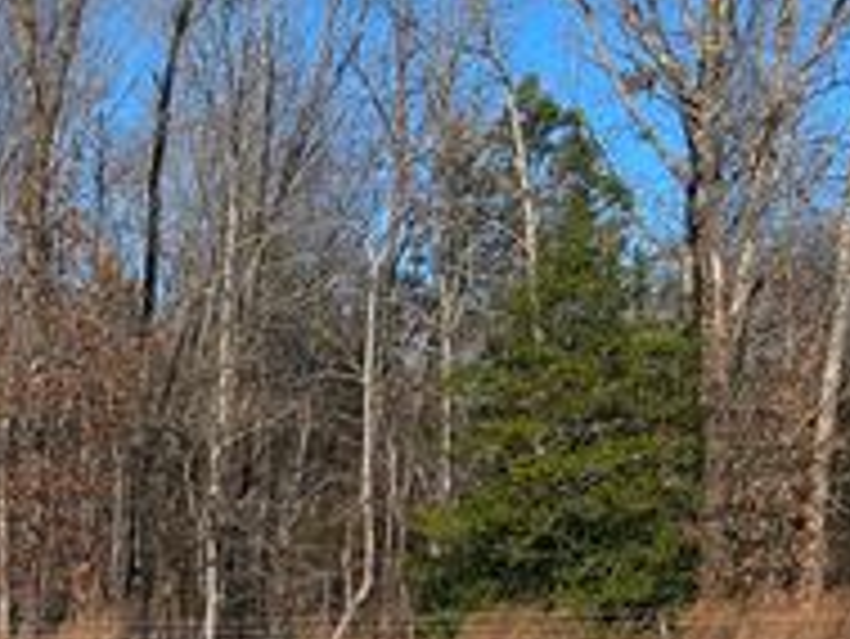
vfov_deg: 15.6
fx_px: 2162
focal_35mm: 88
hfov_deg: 19.8
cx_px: -351
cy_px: 927
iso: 50
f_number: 1.5
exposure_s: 1/8696
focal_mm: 5.7
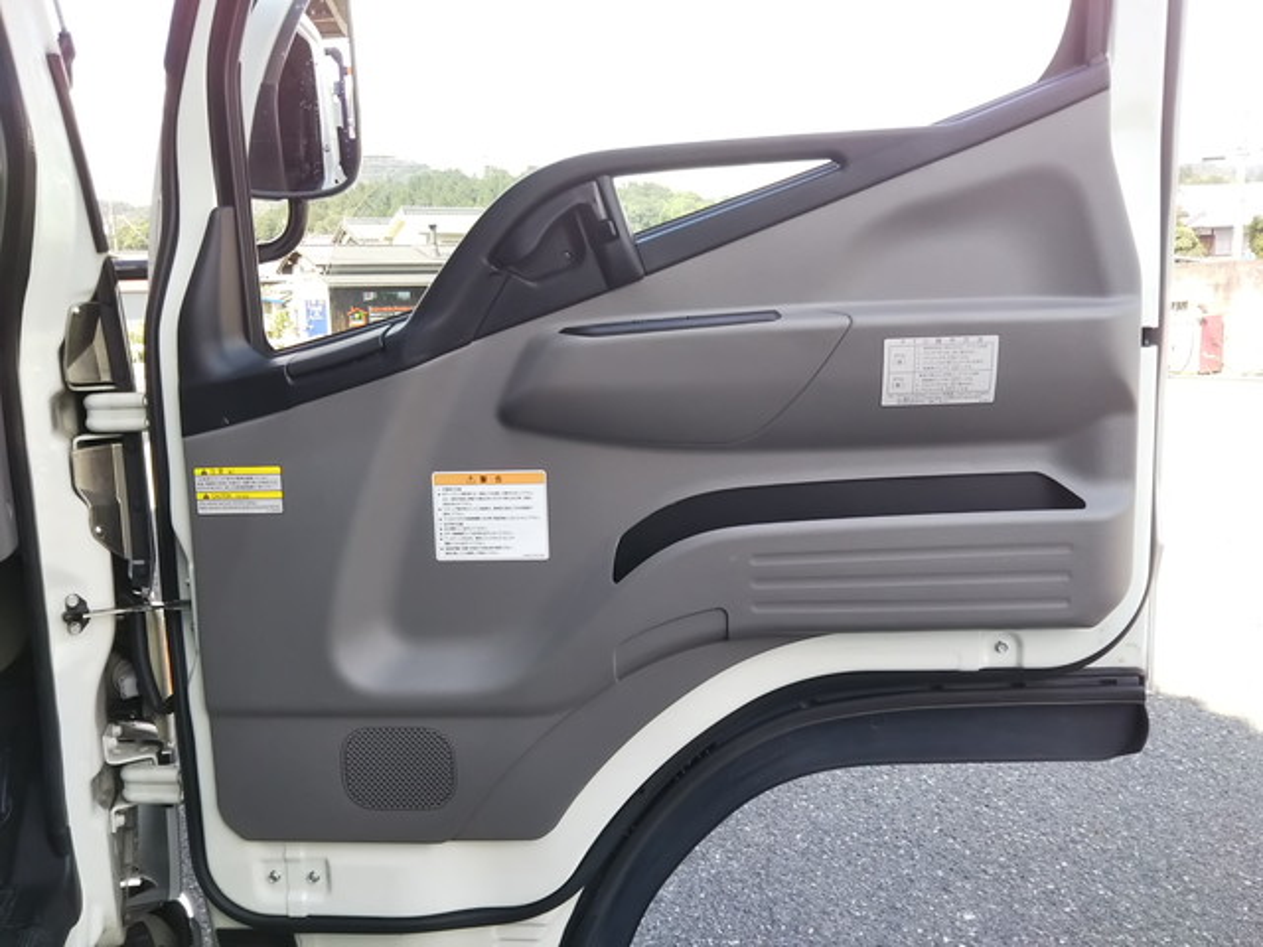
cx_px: 632
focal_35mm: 30
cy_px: 474
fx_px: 1095
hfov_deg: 60.0
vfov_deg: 46.8
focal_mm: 4
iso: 20
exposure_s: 1/154
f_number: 2.2
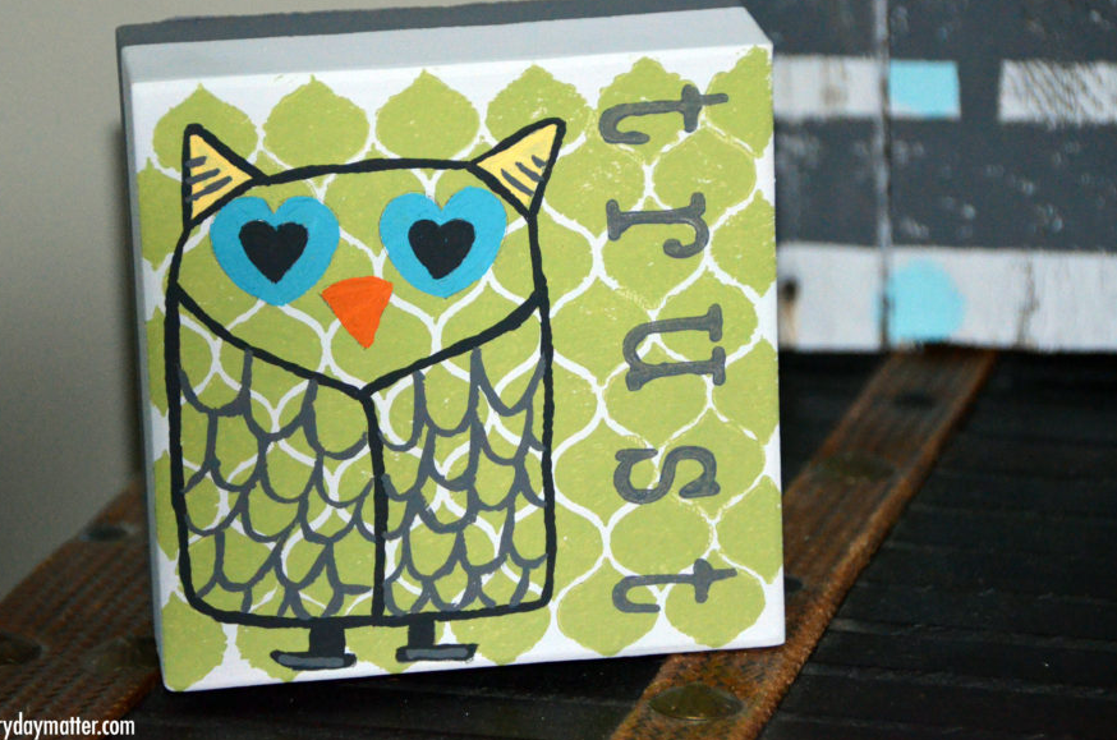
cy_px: 322
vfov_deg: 7.4
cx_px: 502
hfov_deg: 11.2
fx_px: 5716
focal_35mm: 185
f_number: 5.3
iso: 3200
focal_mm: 105
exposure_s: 1/60
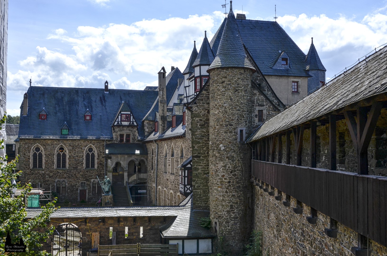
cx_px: 194
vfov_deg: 34.1
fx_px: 418
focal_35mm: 39
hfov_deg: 49.6
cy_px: 128
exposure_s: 1/500
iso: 200
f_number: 11
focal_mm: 26
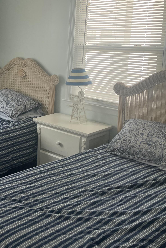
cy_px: 93
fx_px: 318
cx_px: -28
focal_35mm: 46
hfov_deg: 26.3
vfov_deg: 42.4
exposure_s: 1/121
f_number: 1.6
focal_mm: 4.2
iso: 80
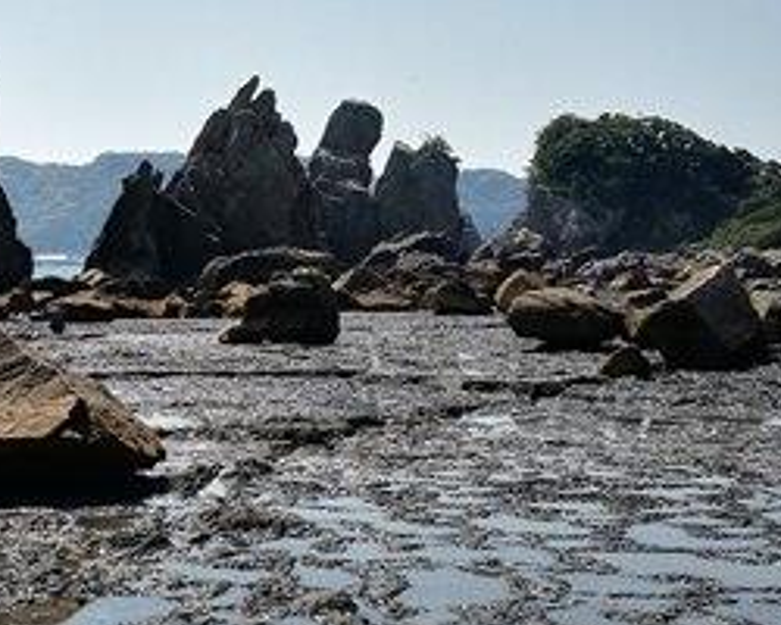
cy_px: 241
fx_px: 1757
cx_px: 125
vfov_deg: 20.1
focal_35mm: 76
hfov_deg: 24.5
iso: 50
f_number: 2.2
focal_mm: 4.5
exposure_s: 1/1314
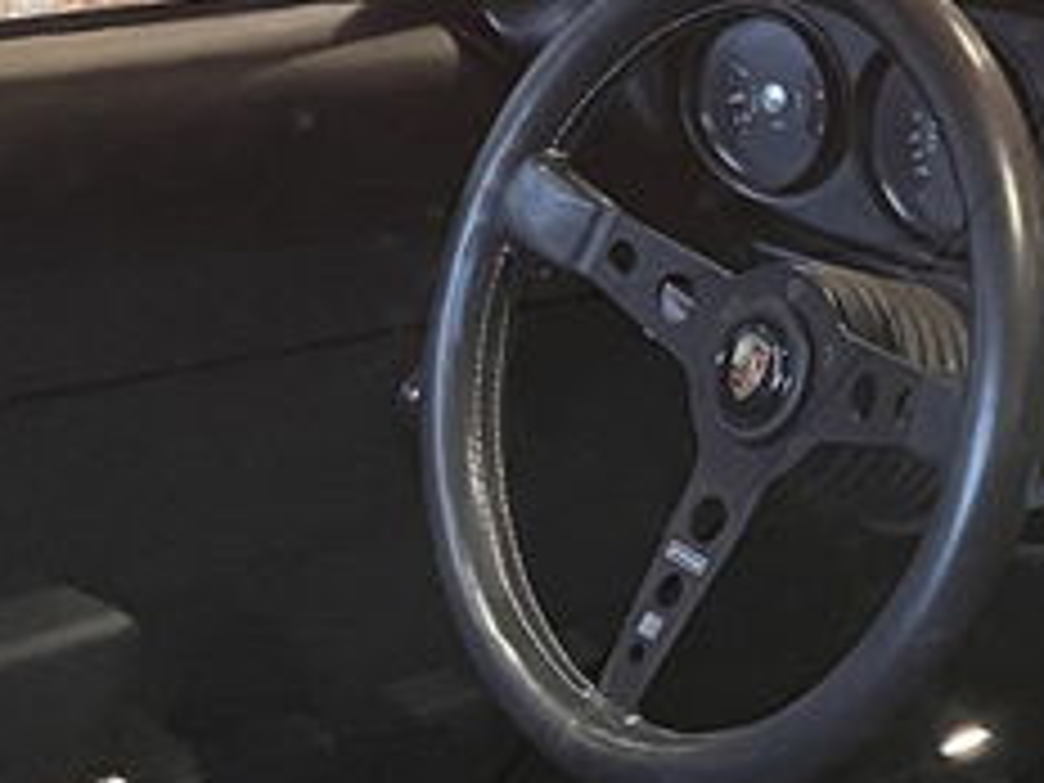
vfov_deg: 12.8
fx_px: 3468
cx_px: 2120
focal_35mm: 115
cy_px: 720
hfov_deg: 14.2
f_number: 1.6
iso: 400
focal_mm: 5.1
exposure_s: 1/50
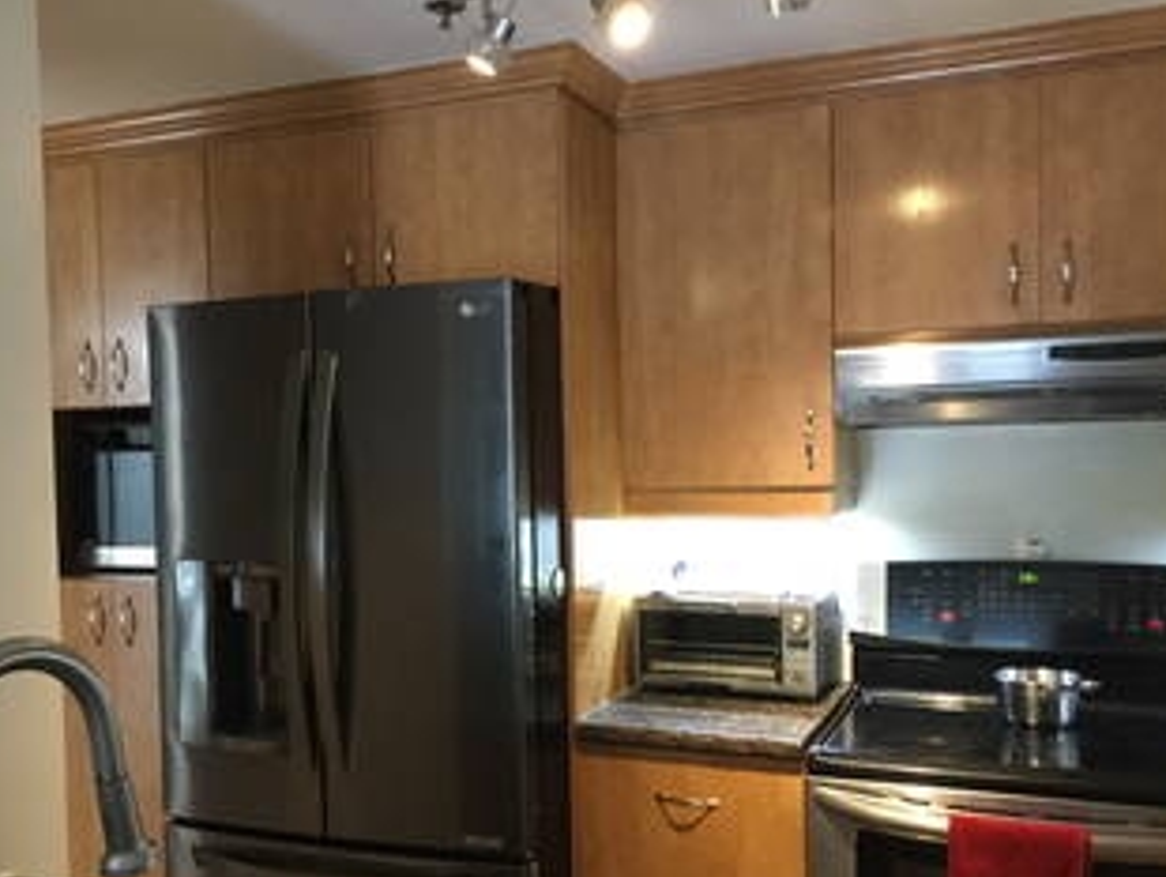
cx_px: 512
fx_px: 1214
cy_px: 497
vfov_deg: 39.6
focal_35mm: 36
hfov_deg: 51.2
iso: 250
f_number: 2.4
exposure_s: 1/15
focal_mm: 3.3
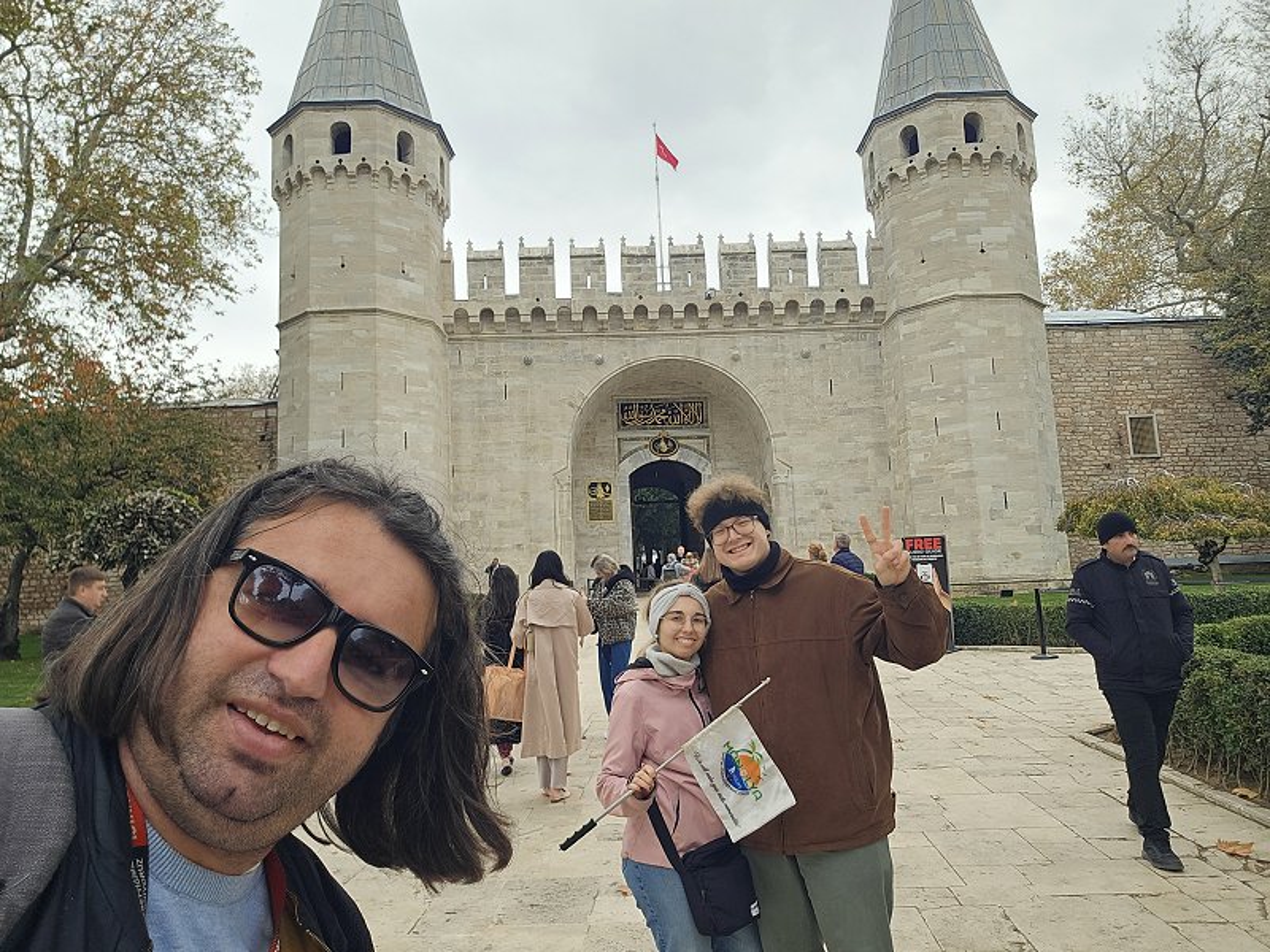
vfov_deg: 54.9
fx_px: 917
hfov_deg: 69.4
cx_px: 635
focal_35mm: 25
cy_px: 476
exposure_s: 1/179
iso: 25
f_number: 2.2
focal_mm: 3.3
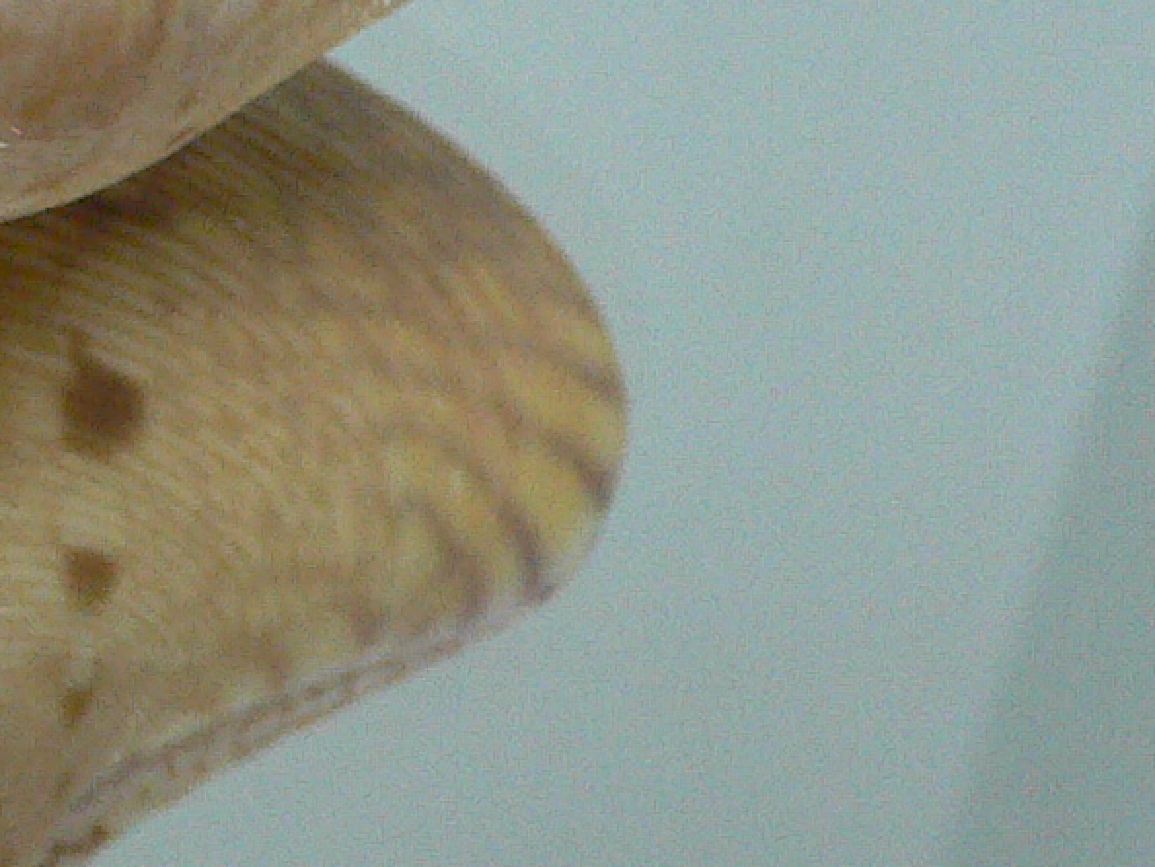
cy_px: -14
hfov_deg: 15.2
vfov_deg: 12.3
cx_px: -633
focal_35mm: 119
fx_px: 3971
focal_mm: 4.6
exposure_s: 1/60
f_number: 2.8
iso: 200
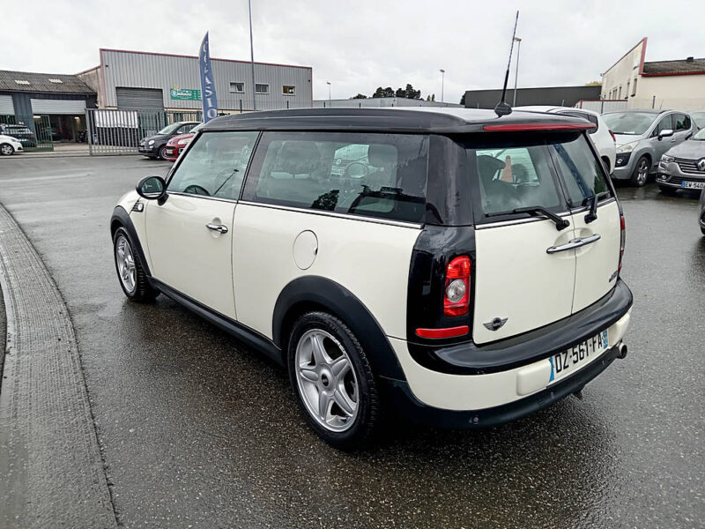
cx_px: 352
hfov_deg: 69.4
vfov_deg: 54.9
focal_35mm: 25
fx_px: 509
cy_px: 264
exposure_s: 1/100
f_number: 1.8
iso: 140
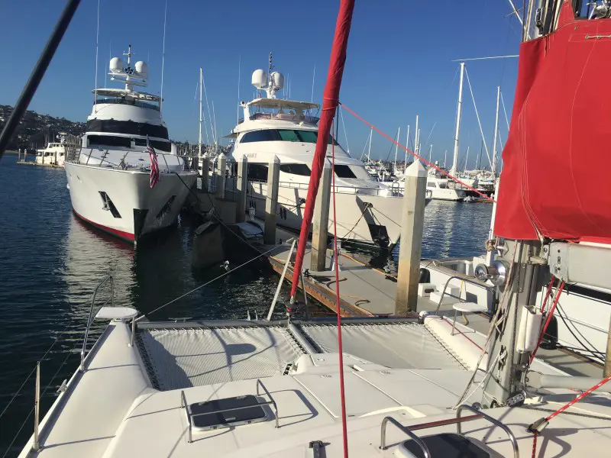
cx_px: 306
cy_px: 229
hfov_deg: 61.7
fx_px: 512
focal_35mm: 29
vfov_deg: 48.2
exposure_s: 1/2747
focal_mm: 4.15
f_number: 2.2
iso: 25
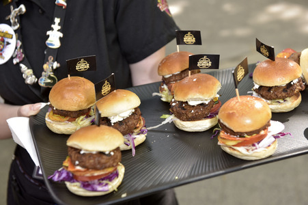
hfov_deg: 33.4
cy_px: 102
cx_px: 154
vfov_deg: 22.6
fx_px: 513
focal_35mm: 60
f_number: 4.5
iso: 160
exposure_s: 1/80
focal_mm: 60
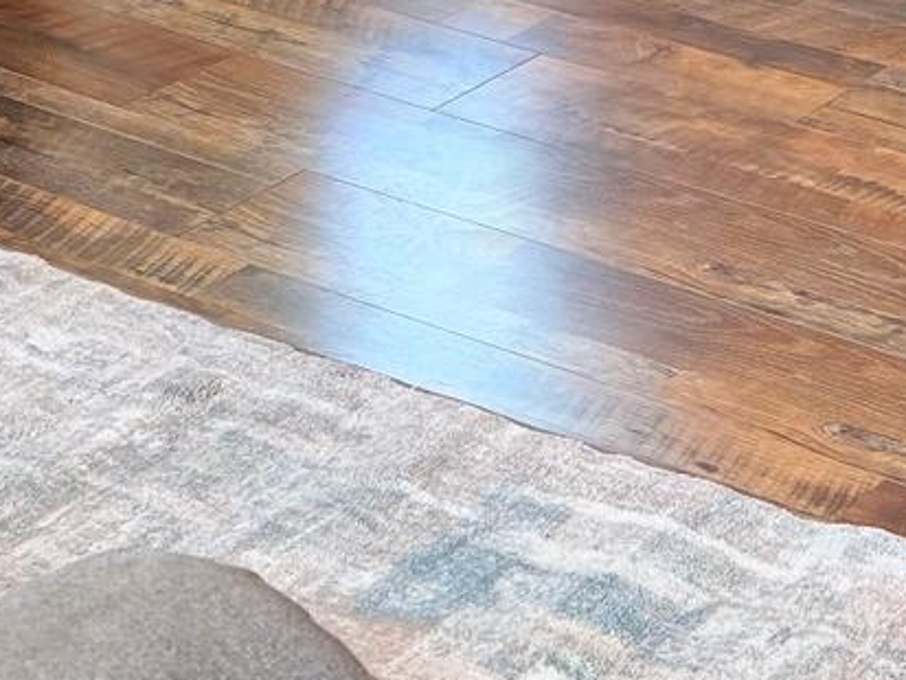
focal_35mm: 119
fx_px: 3115
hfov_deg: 16.1
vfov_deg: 11.4
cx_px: 970
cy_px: -621
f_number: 1.78
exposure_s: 1/198
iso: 200
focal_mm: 6.76
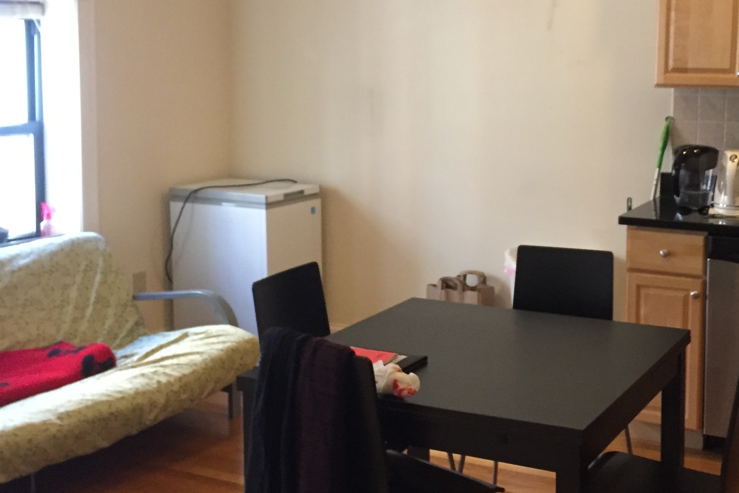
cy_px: 178
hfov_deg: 38.6
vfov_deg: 26.4
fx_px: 1047
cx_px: 464
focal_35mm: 51
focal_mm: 4.15
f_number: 2.2
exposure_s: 1/30
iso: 250
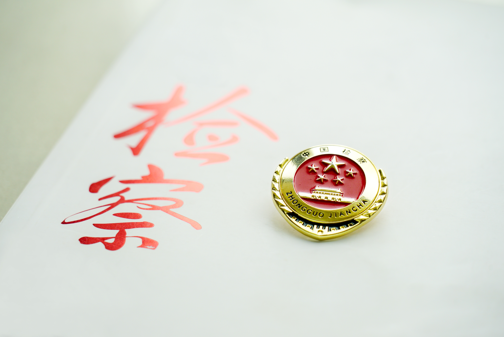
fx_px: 3362
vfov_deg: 5.7
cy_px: 168
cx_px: 252
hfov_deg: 8.6
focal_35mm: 240
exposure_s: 1/60
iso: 200
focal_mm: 240
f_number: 7.1
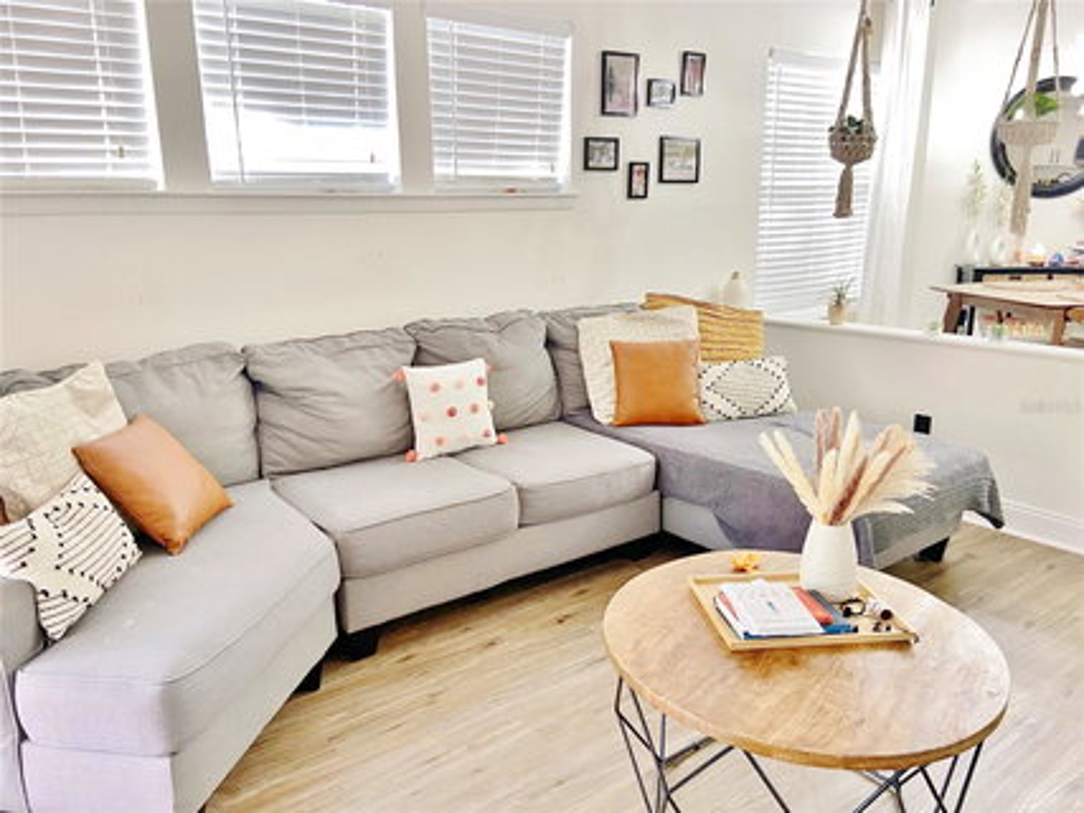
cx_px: 542
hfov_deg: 67.3
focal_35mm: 26
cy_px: 406
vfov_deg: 53.0
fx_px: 814
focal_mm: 4.25
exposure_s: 1/85
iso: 125
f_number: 1.8
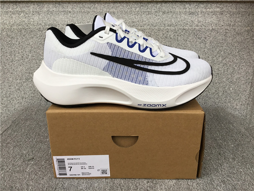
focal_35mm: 31
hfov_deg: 58.4
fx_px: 227
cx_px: 127
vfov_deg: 45.4
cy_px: 96
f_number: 2.4
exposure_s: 1/100
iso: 50
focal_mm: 3.3
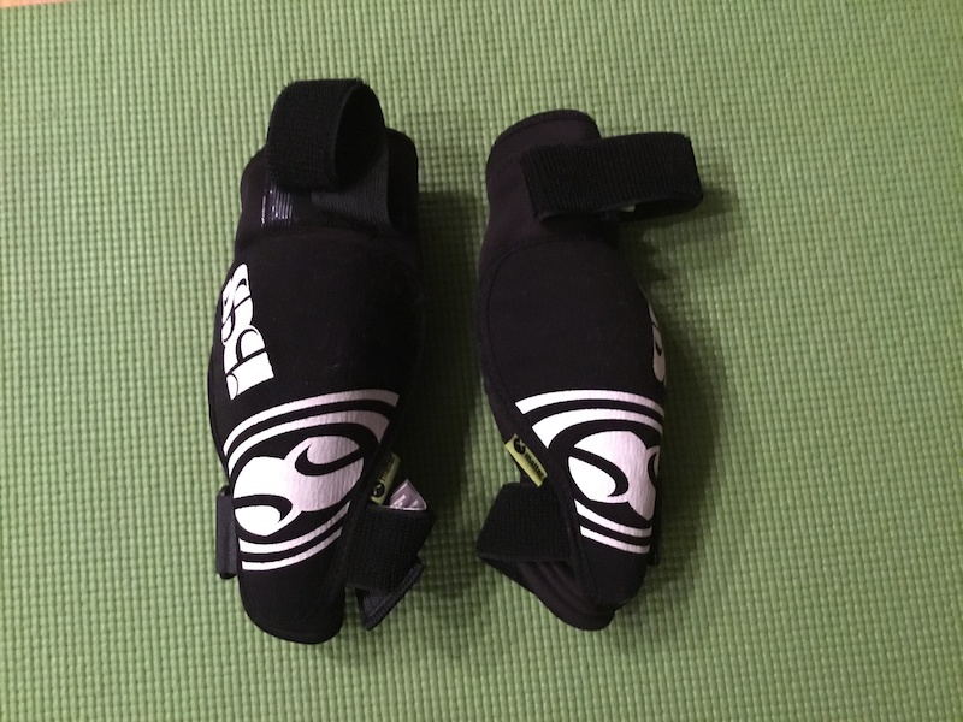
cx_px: 482
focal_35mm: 31
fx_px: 862
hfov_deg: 58.4
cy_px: 361
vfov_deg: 45.4
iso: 800
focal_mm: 3.3
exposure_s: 1/15
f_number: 2.4
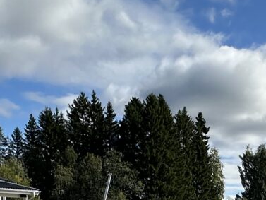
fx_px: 584
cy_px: 269
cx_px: 226
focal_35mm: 76
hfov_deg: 25.1
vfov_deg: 18.0
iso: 40
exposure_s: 1/2506
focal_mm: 2.22
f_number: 2.2
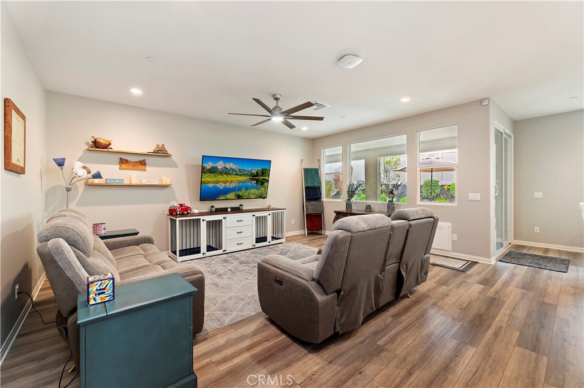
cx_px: 292
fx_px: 227
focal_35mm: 14
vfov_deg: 81.1
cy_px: 194
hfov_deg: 104.3
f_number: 10
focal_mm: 14
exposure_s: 1/3
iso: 500
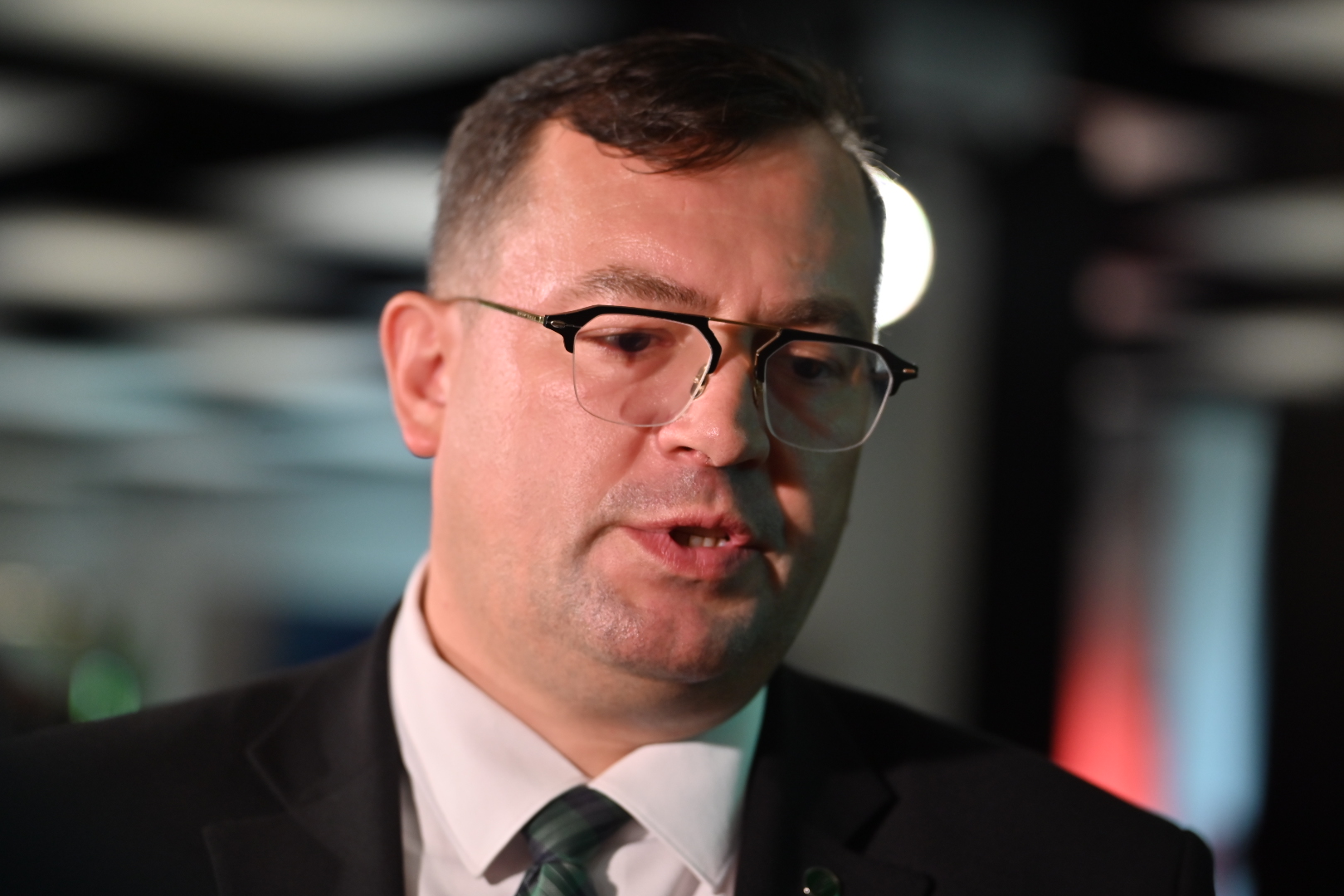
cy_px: 448
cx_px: 672
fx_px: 3546
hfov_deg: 21.5
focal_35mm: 95
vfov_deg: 14.4
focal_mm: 95
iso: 1000
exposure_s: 1/200
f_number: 2.8
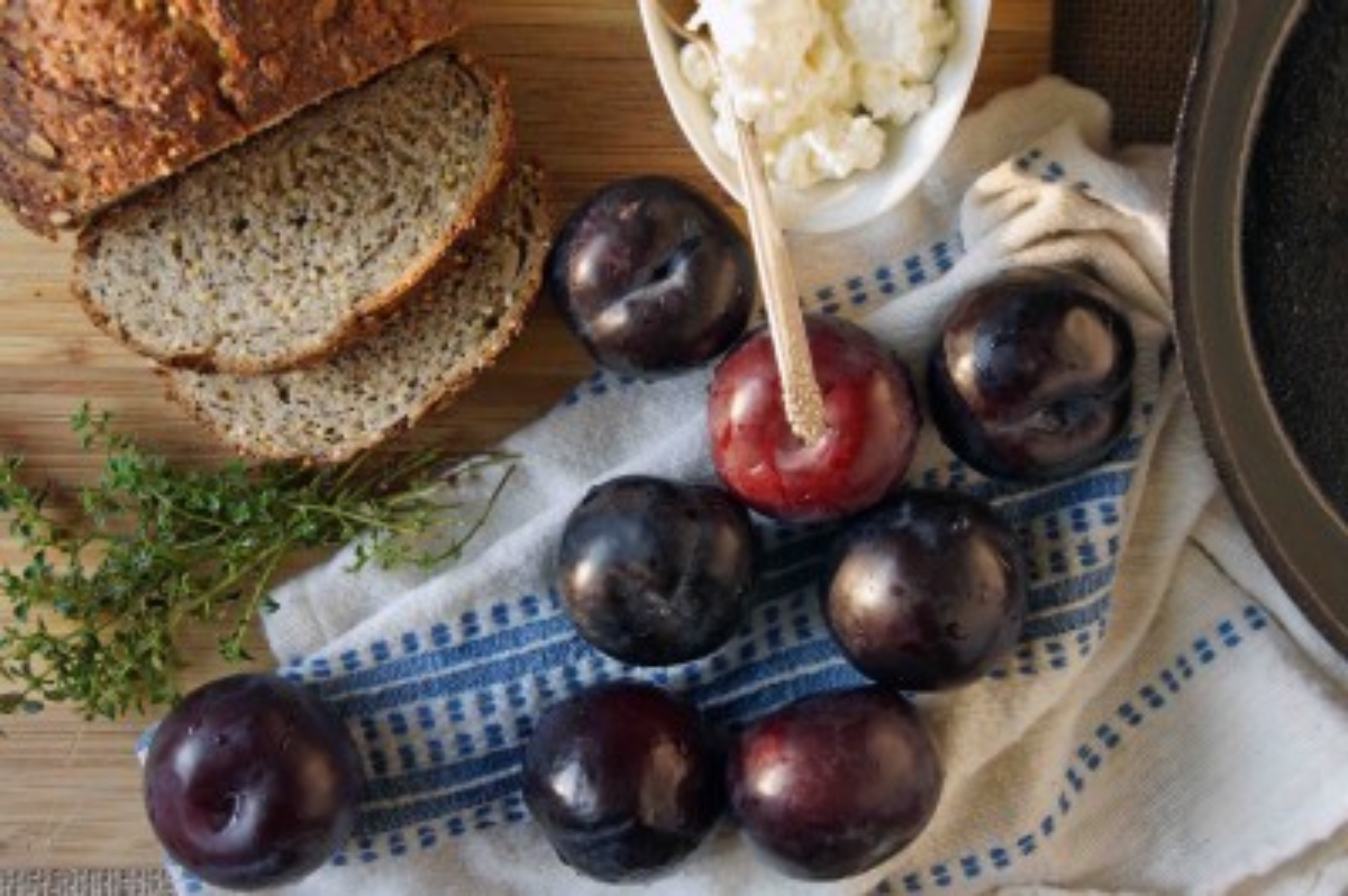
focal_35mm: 75
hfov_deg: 27.0
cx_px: 674
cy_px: 448
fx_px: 2806
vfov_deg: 18.2
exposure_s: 1/160
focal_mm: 50
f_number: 6.3
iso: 800
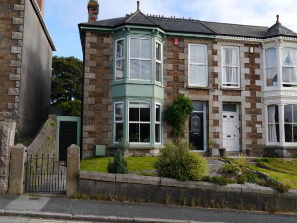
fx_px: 309
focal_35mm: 36
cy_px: 112
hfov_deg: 51.3
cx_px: 148
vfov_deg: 39.7
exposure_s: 1/250
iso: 160
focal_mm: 18
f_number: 6.3
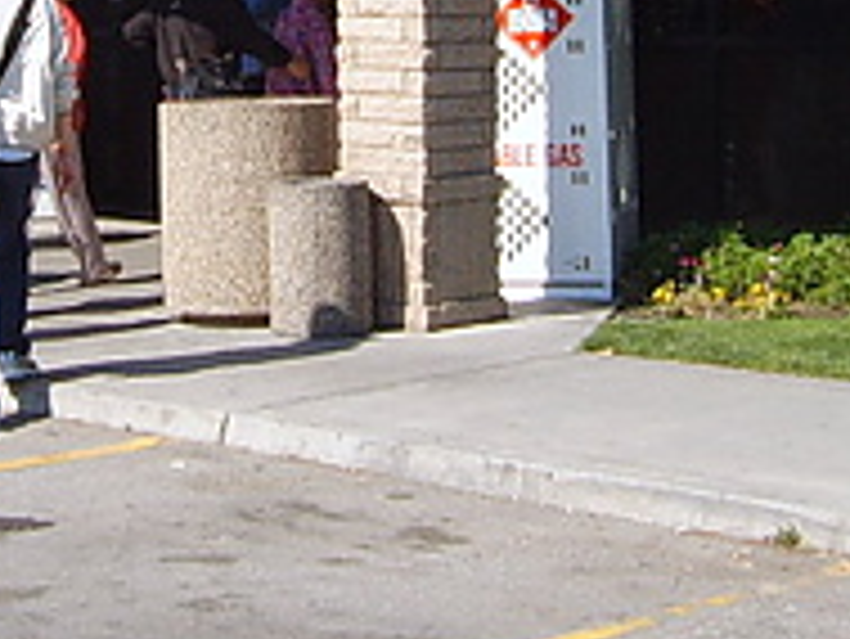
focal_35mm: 111
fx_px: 2727
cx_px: 126
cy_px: -108
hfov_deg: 17.5
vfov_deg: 13.0
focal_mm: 5.8
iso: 50
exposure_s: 1/350
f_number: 5.8
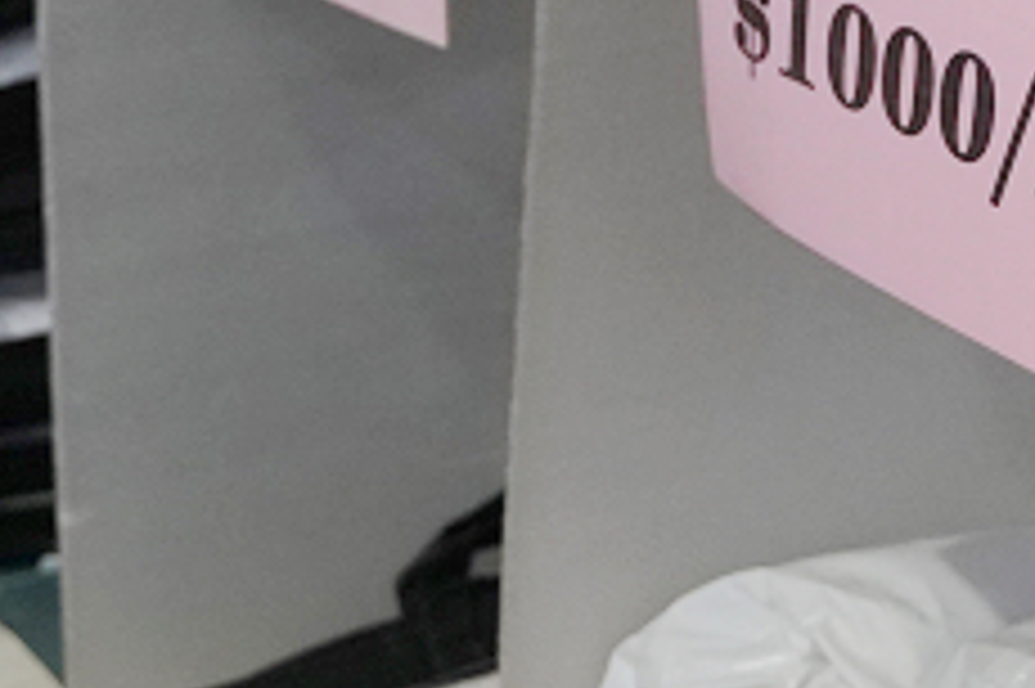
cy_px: -333
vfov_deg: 9.1
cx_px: 1224
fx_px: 4194
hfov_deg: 13.7
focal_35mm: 146
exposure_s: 1/160
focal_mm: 28
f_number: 2.8
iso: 2000
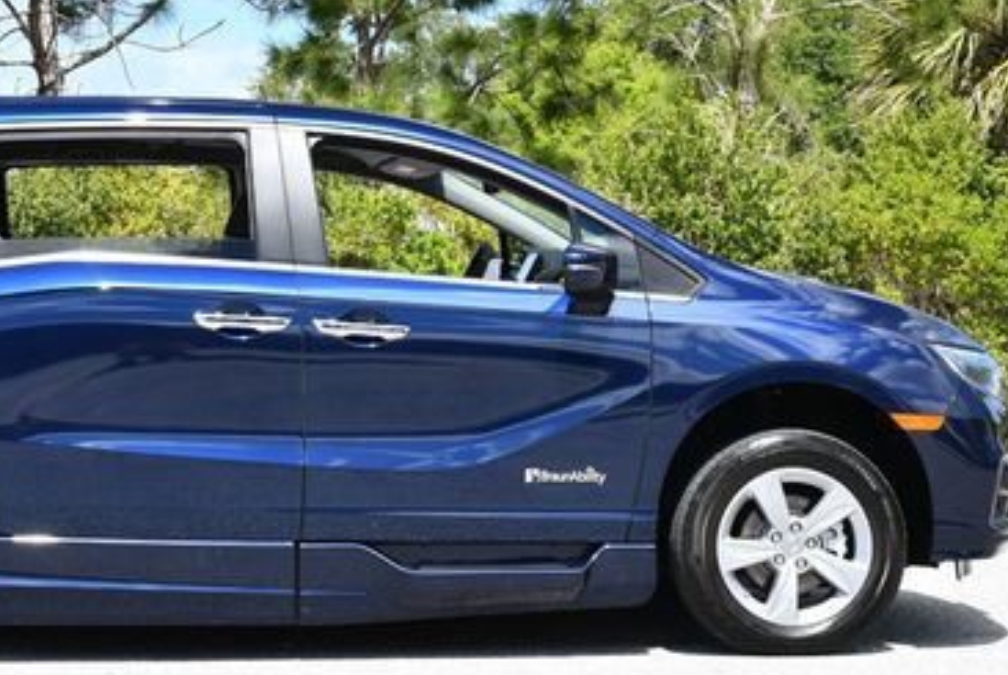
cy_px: 190
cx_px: 234
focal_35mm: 91
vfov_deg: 15.0
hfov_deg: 22.1
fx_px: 2551
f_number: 8
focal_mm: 26
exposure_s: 1/250
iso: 160
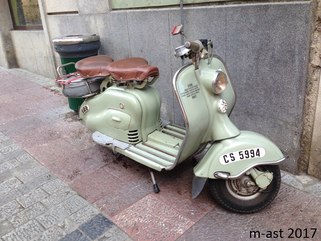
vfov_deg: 42.9
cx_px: 160
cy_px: 120
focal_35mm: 33
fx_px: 306
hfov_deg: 55.4
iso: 50
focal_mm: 4.12
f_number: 2.4
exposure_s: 1/128
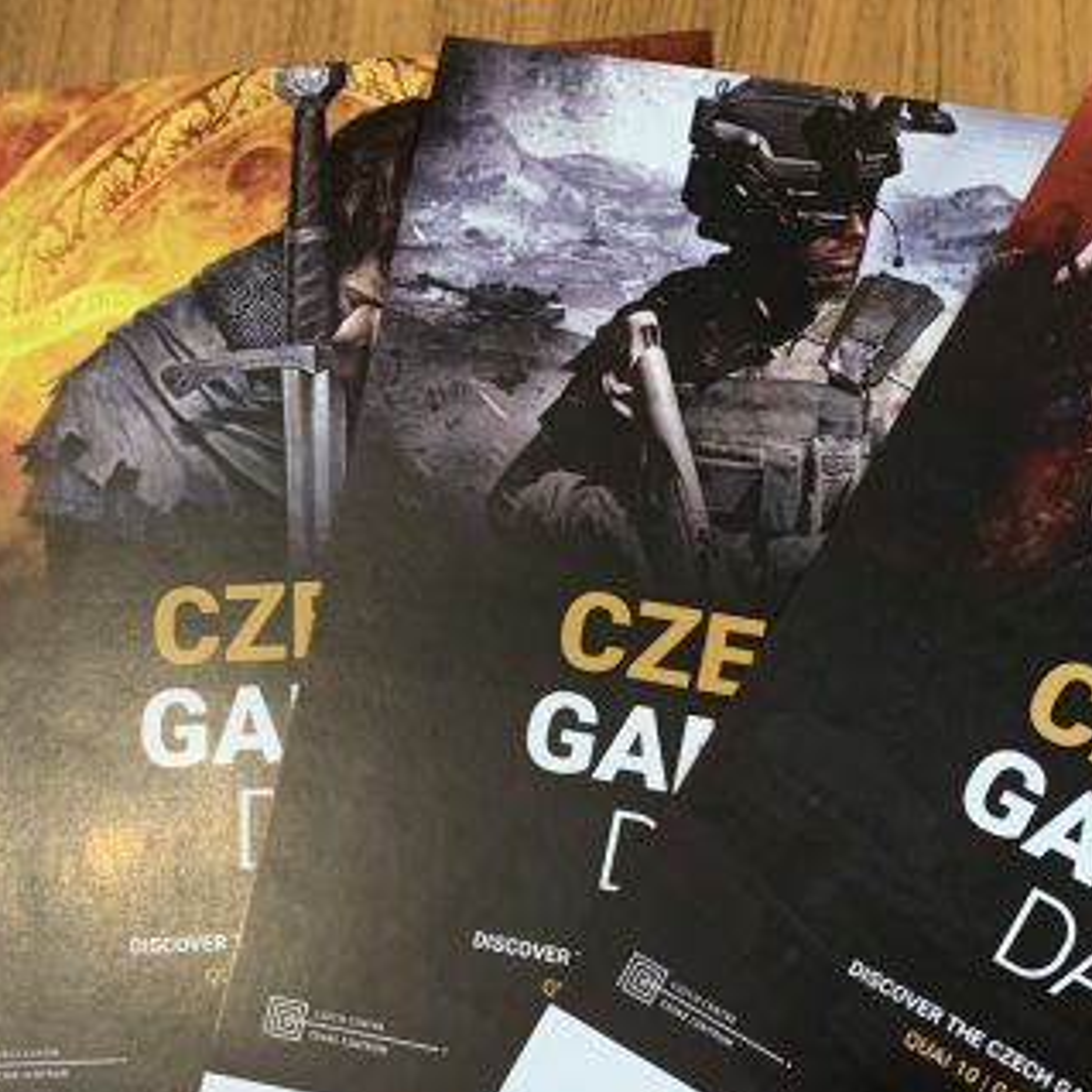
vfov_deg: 31.2
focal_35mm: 54
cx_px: 582
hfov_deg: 31.6
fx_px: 1927
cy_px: 796
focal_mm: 4.25
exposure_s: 1/50
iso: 200
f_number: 1.8
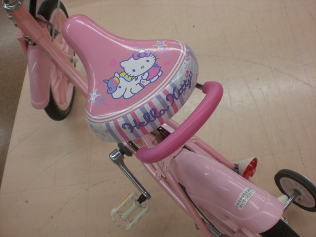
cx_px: 158
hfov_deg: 49.0
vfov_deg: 37.7
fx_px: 347
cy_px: 118
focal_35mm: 38
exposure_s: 1/60
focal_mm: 6.3
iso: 100
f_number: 3.1
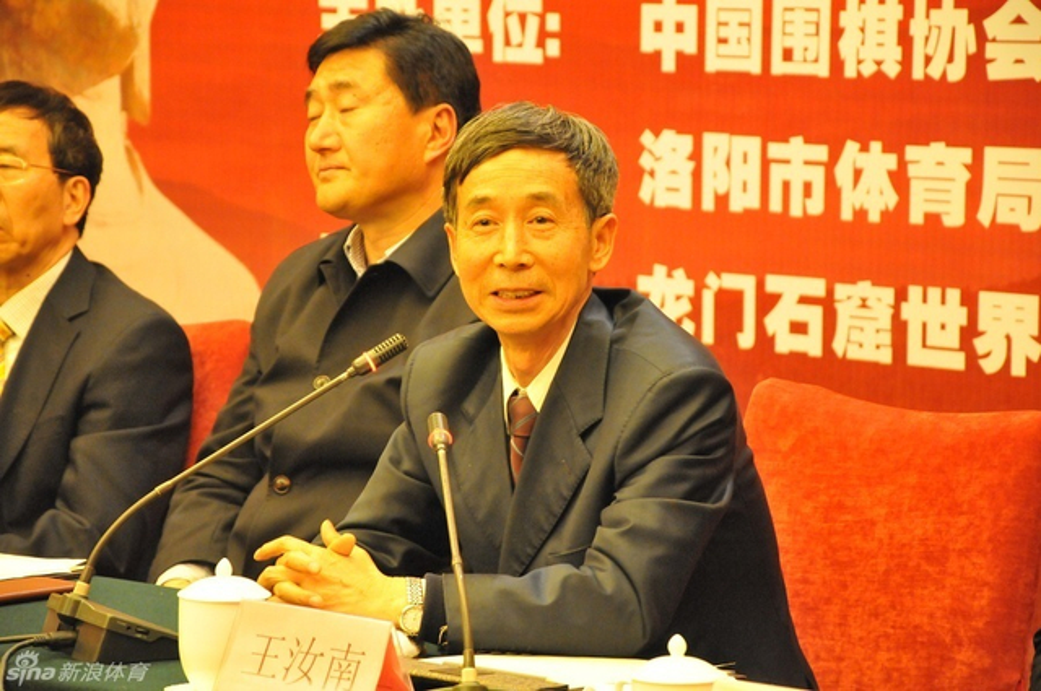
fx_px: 4549
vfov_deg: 8.7
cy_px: 346
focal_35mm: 158
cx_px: 520
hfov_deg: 13.1
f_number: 5.6
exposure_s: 1/25
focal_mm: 105
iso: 3200
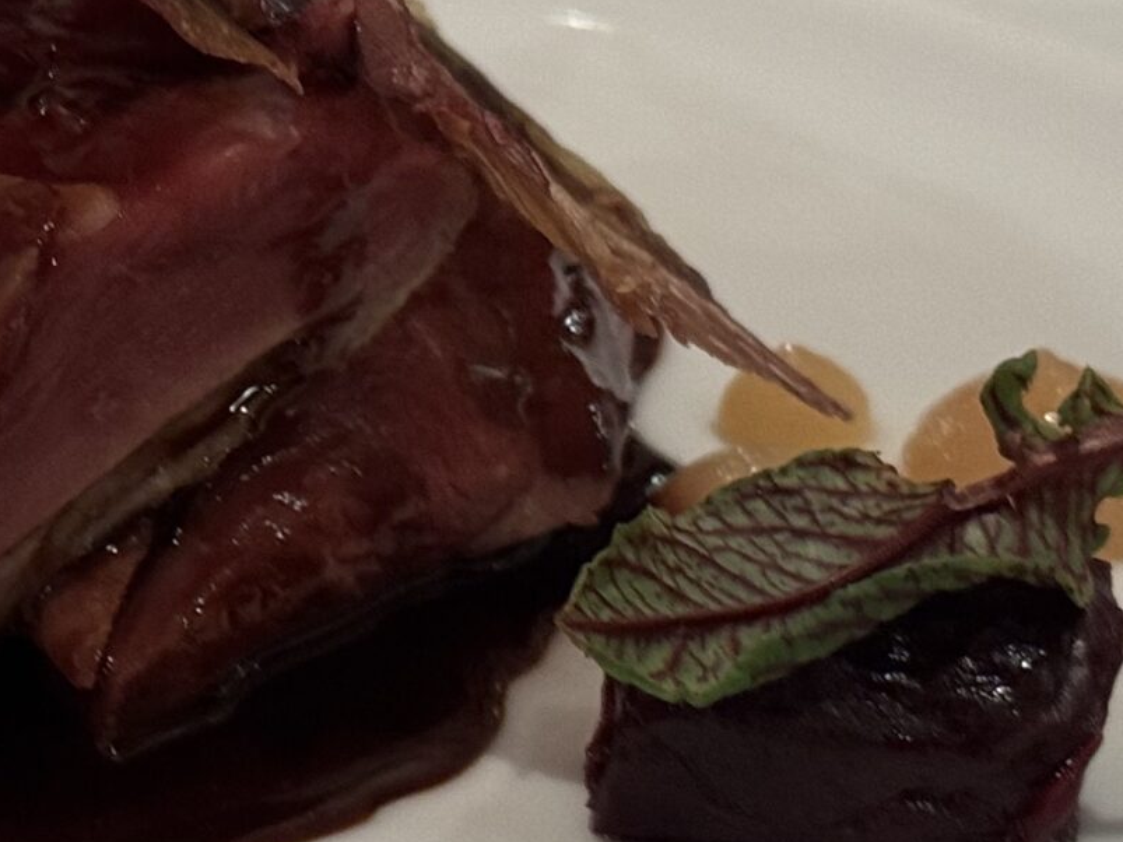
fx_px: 4963
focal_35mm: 153
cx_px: -29
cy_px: 366
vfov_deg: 9.7
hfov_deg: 12.7
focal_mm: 6.76
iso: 320
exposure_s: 1/33
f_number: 1.78
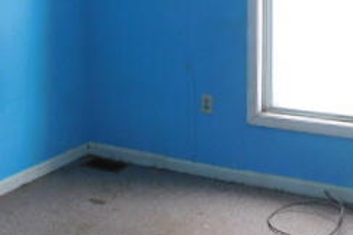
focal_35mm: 63
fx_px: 618
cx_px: 105
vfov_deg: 21.0
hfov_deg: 31.5
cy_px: 12
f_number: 3
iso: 180
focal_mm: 4
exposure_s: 1/30
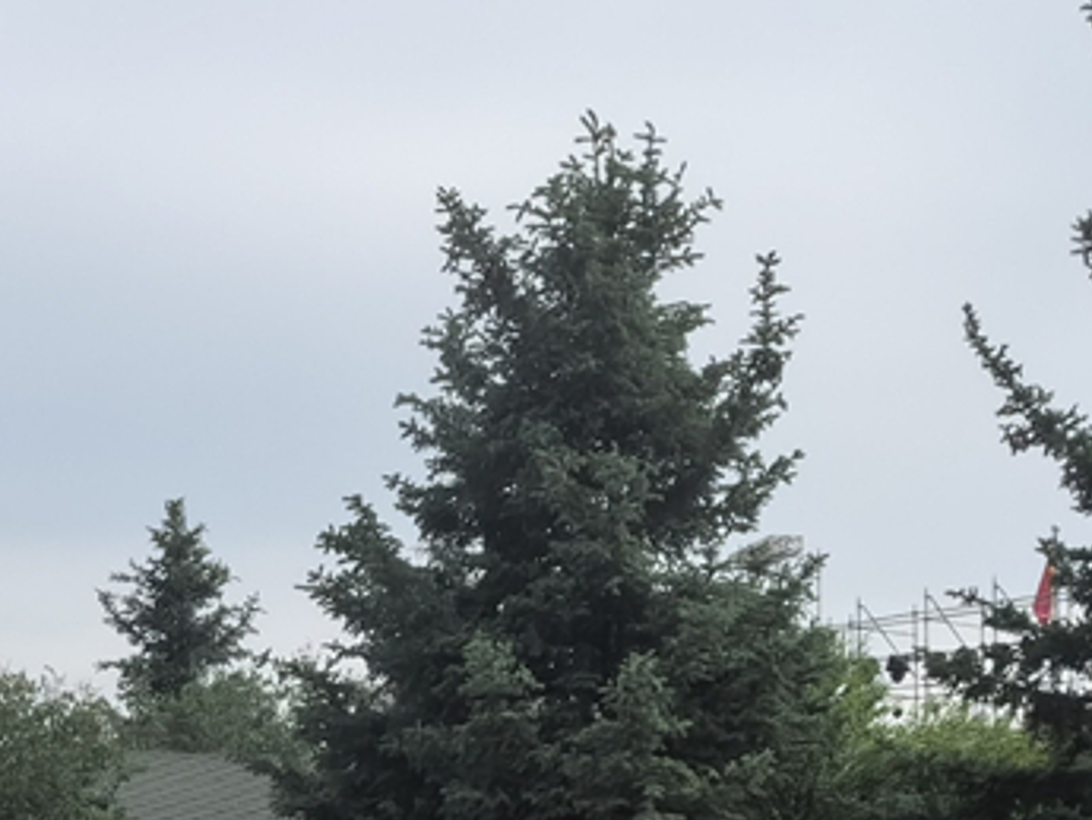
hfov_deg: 22.1
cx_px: 282
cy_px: 880
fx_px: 2777
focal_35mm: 88
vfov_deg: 16.3
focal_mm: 1.95
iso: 50
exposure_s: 1/1416
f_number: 2.2
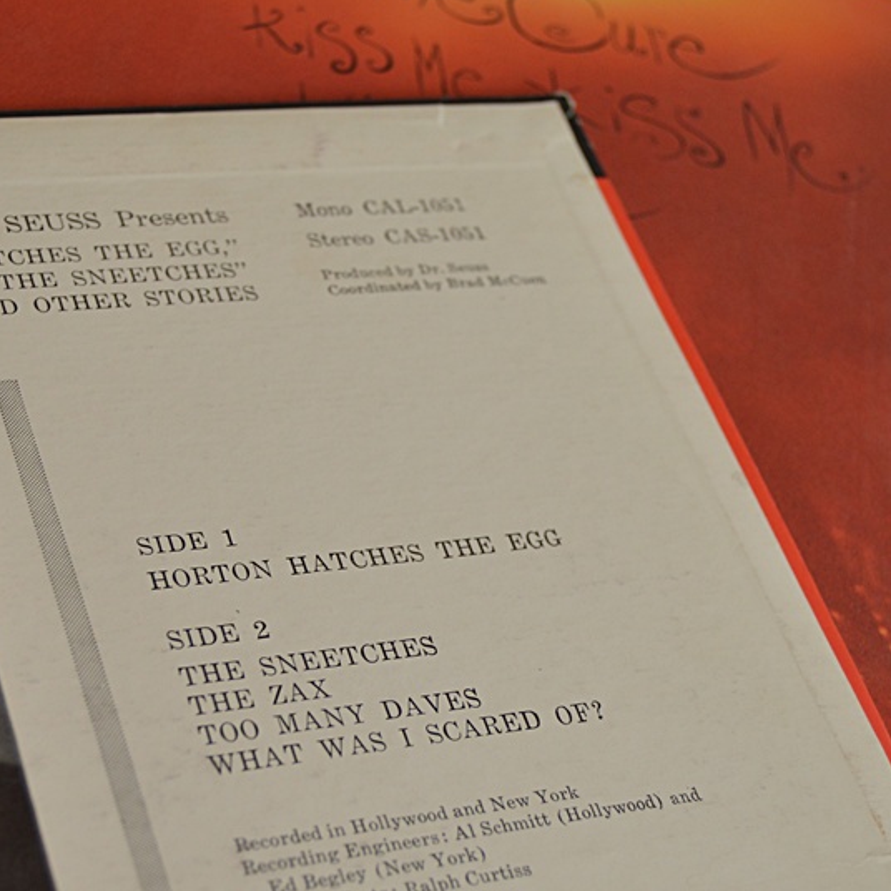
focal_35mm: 76
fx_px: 2213
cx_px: 339
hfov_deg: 22.7
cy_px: 513
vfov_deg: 22.7
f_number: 4.5
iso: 400
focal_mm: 32
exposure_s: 1/80
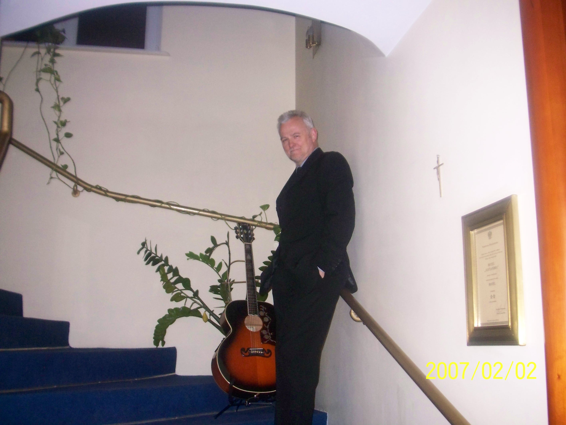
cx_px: 283
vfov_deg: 37.8
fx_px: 622
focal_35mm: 38
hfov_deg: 48.9
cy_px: 212
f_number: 3.9
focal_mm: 6.3
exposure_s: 1/60
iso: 250
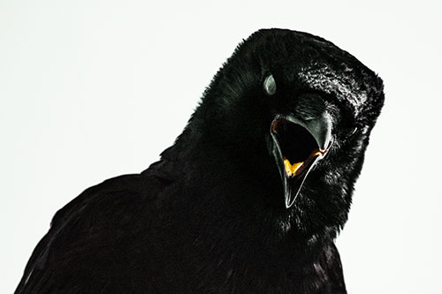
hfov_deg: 1.7
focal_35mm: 1200
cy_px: 147
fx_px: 14728
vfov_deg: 1.1
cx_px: 221
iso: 3200
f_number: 13
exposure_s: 1/3200
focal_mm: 1200
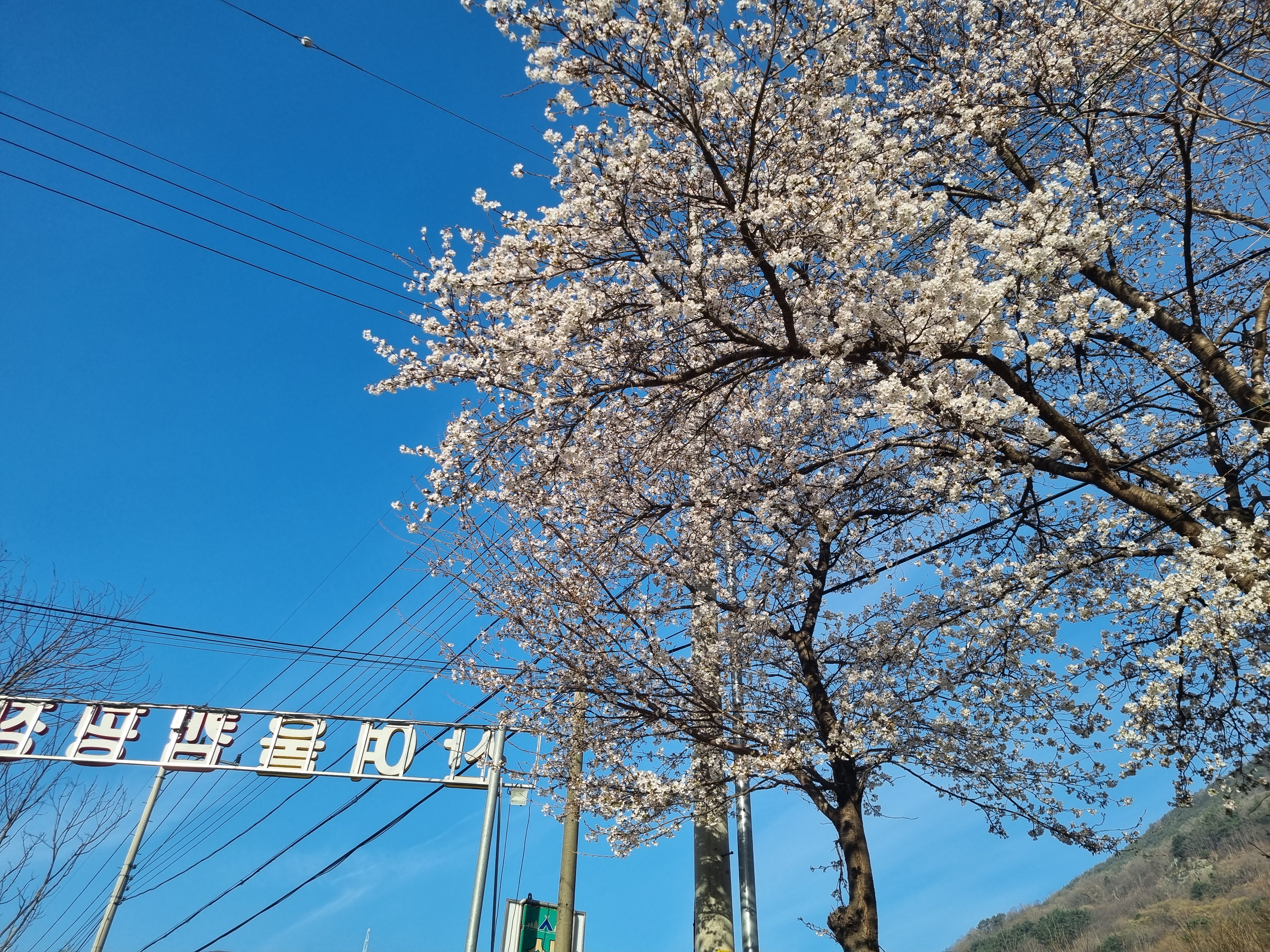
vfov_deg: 53.1
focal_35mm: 26
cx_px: 635
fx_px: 954
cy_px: 476
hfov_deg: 67.3
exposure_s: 1/1996
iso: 50
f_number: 1.8
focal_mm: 5.4
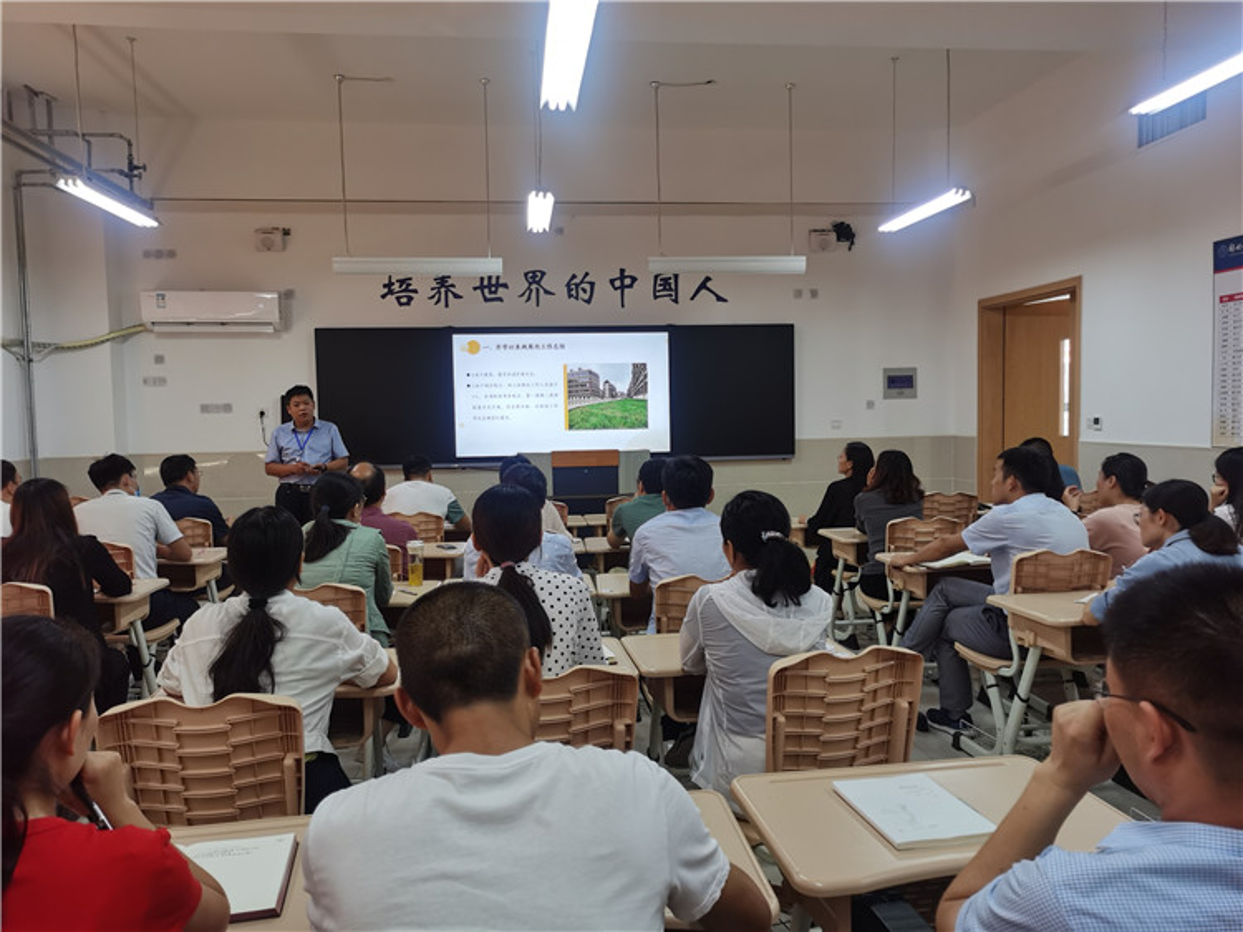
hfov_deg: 65.3
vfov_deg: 51.3
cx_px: 622
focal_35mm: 27
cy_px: 466
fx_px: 969
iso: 200
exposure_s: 1/100
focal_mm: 5.58
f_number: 1.8
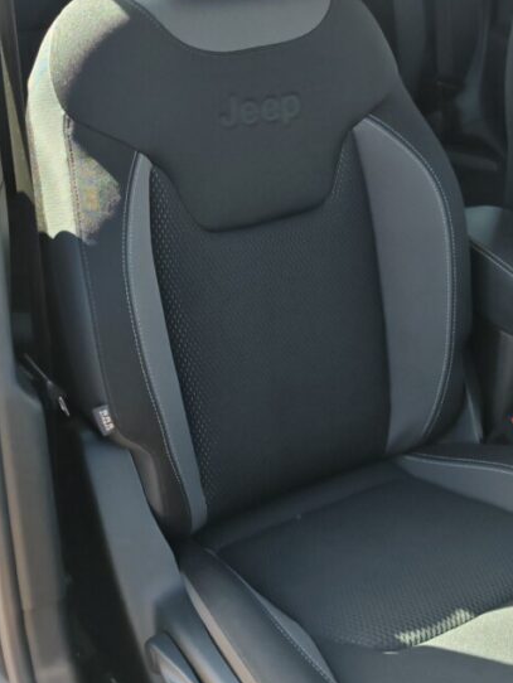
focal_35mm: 51
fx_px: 1007
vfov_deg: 37.4
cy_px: 292
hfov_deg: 28.6
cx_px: 281
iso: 80
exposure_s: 1/450
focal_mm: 6.83
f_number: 2
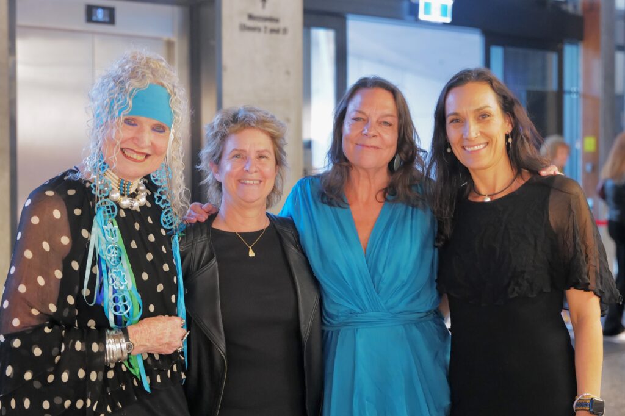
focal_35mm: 68
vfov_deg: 20.0
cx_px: 312
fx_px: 1180
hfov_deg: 29.7
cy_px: 208
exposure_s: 1/80
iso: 3200
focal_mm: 45
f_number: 2.8
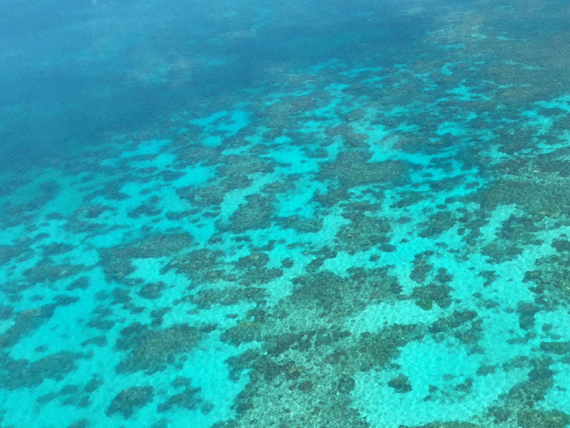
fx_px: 856
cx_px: 410
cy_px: 227
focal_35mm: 52
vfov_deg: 28.0
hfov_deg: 36.2
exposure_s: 1/823
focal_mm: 3.3
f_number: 2.4
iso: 25
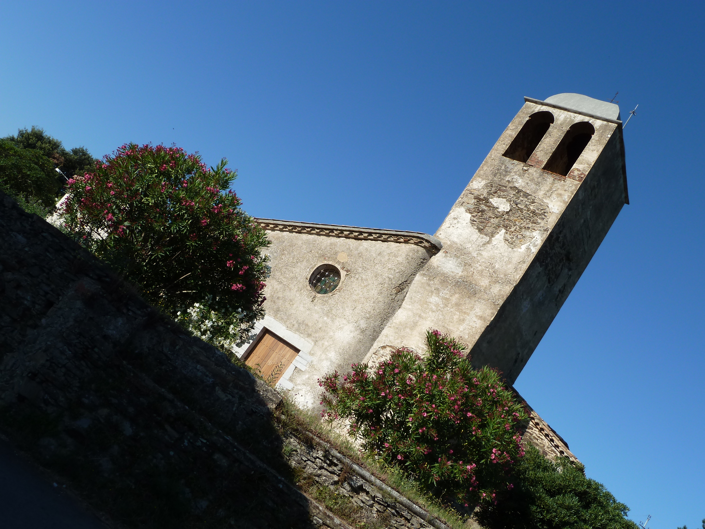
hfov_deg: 52.6
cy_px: 264
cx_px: 352
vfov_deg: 40.7
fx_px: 713
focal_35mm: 35
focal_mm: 5.7
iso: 80
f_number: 5
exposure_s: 1/500
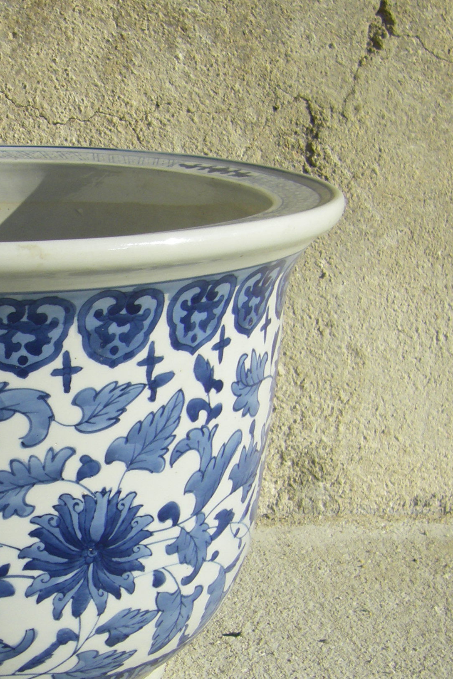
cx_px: -5
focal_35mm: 79
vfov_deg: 25.6
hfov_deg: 16.9
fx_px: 1491
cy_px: 444
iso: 64
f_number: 7
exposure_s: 1/250
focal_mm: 6.3
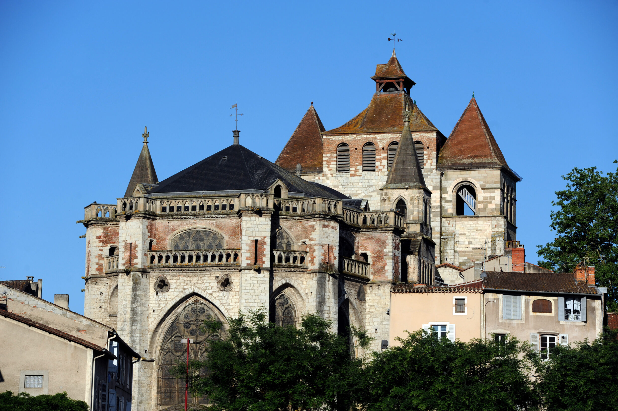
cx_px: 309
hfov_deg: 12.5
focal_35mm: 165
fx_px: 2831
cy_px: 206
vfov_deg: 8.3
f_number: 8
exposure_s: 1/1000
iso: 200
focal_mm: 165
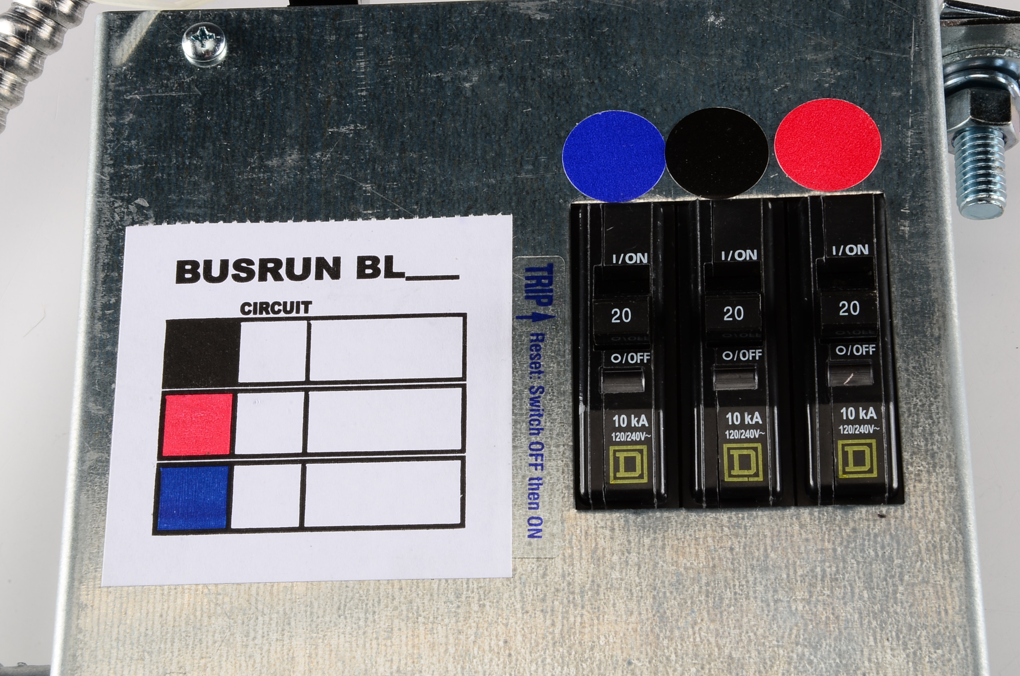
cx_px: 510
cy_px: 338
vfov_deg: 12.1
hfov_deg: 18.2
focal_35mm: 112
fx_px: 3181
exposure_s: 1/125
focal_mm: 75
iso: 100
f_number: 25
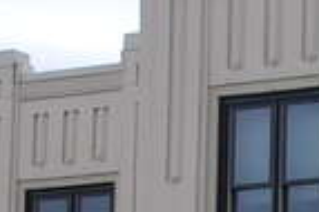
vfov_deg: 4.4
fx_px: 2708
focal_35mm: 306
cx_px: 600
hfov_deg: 6.6
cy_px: 407
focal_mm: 38
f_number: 6.3
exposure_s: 1/160
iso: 200
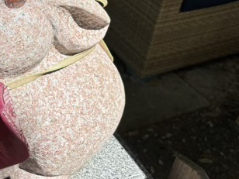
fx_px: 407
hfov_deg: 29.5
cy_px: 56
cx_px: -23
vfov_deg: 24.7
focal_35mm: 59
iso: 50
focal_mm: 5.96
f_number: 1.6
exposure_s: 1/1279
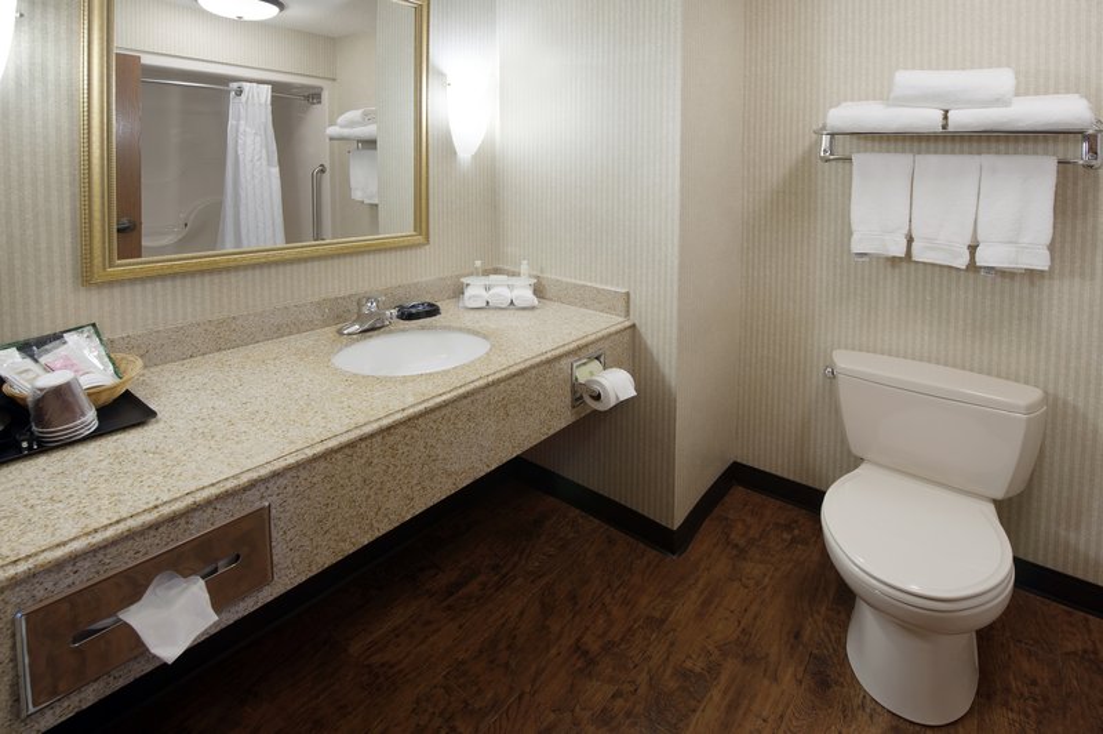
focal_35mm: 14
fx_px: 429
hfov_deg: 104.3
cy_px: 367
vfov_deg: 81.1
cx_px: 552
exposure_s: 1/15
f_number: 8
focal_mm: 14
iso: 200
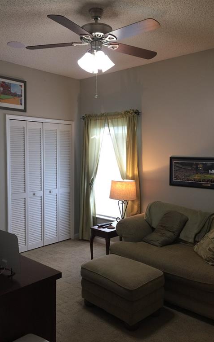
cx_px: 100
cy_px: 172
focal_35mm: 31
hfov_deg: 40.6
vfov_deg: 61.2
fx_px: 289
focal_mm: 4.15
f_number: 2.2
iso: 32
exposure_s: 1/30
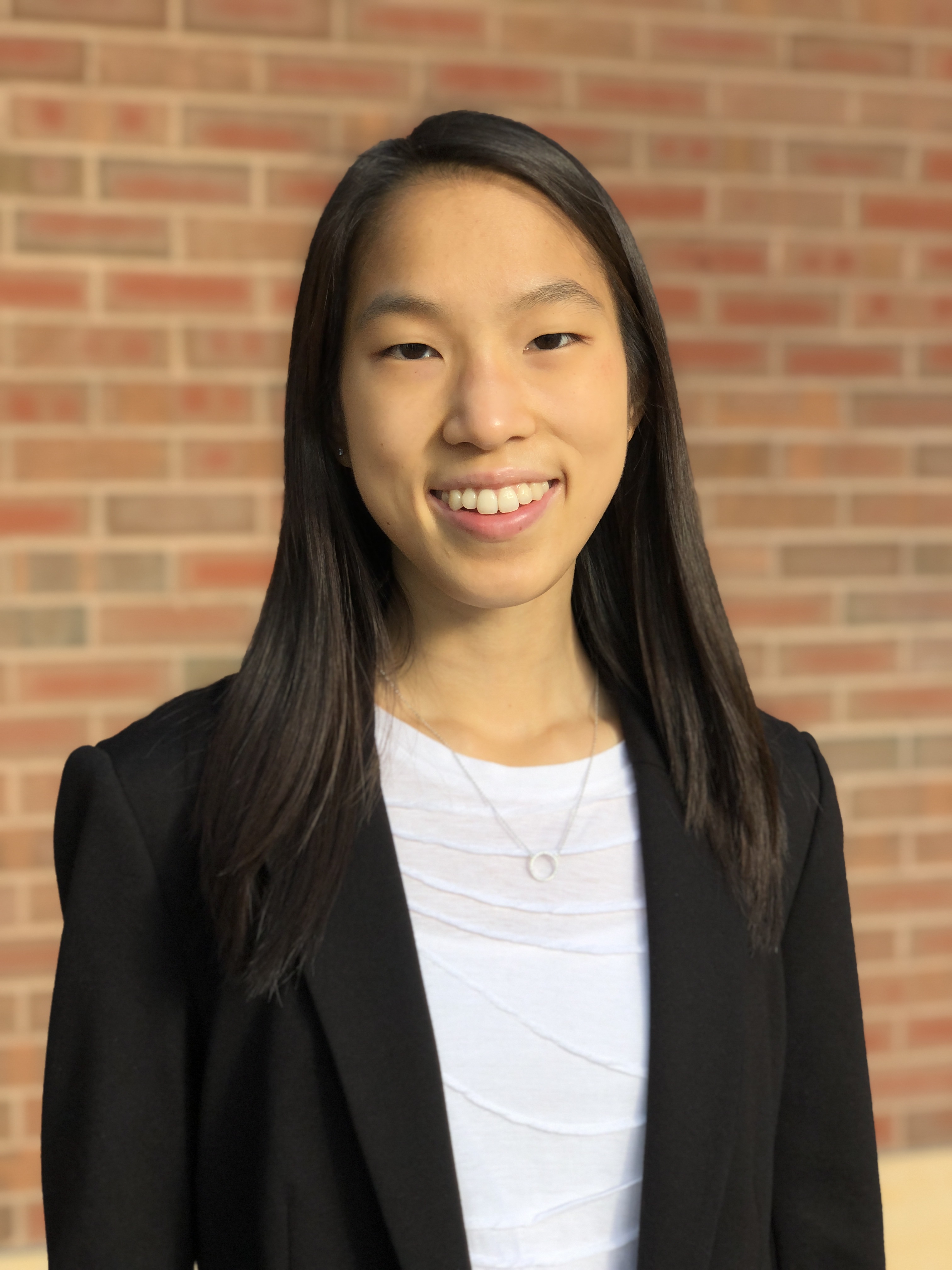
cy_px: 635
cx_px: 476
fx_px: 1907
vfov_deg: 36.8
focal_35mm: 52
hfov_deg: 28.0
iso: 16
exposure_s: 1/120
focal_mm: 6
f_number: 2.4
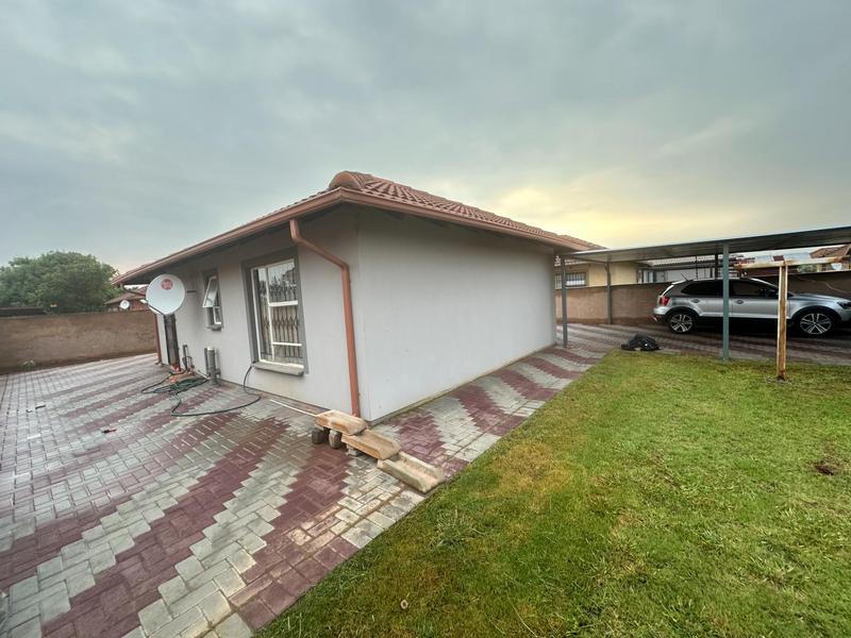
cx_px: 426
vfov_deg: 85.7
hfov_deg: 102.1
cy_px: 319
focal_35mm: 14
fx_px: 344
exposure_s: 1/99
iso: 64
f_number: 2.2
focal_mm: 2.22
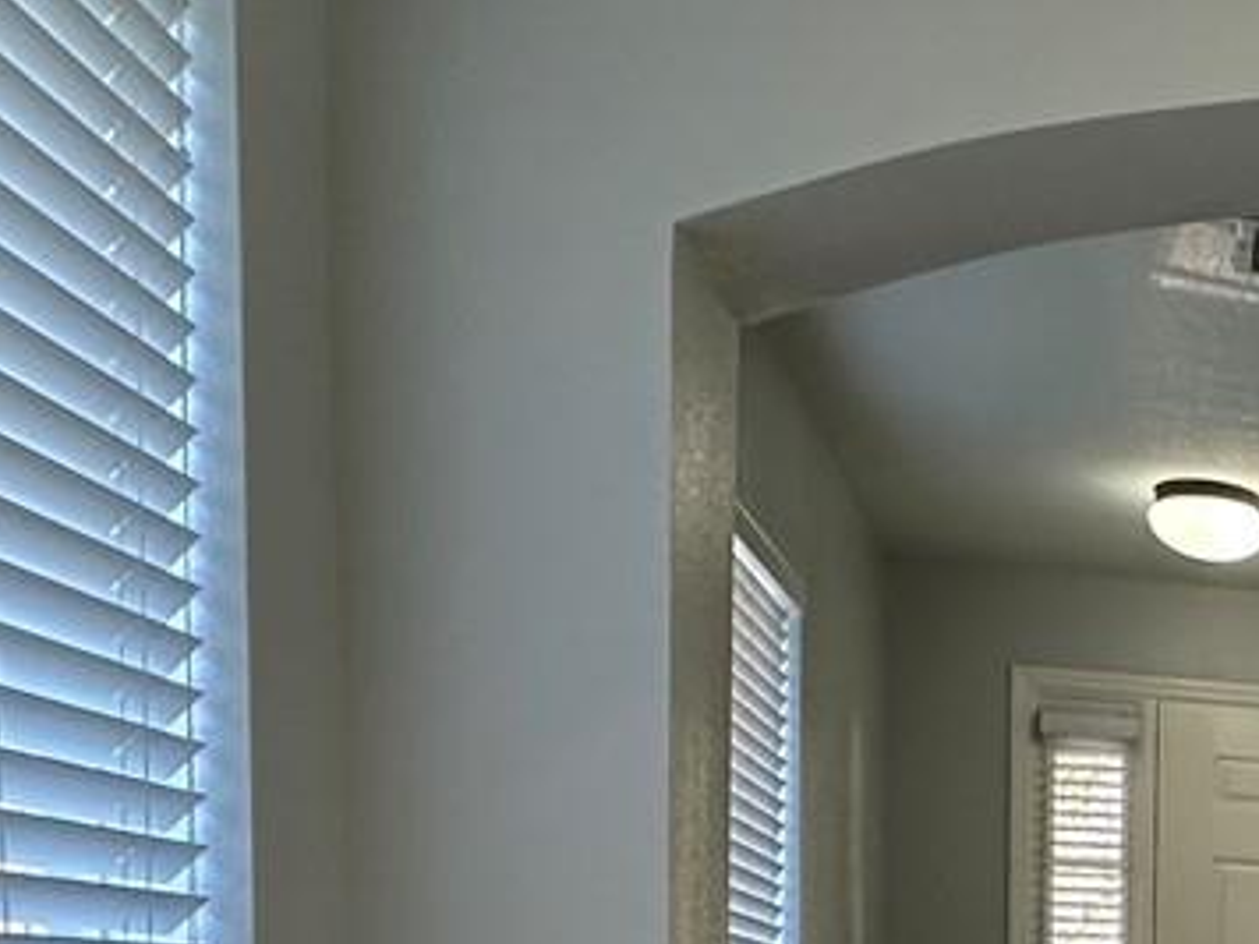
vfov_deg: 20.9
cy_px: 1269
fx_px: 2291
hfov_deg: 24.8
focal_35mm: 63
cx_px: 1807
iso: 200
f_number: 2.2
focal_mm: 2.22
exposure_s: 1/60
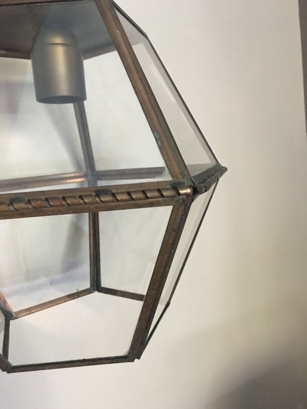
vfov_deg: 61.7
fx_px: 343
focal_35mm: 29
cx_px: 154
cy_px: 204
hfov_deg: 48.2
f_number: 2.2
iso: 160
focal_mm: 4.15
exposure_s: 1/8
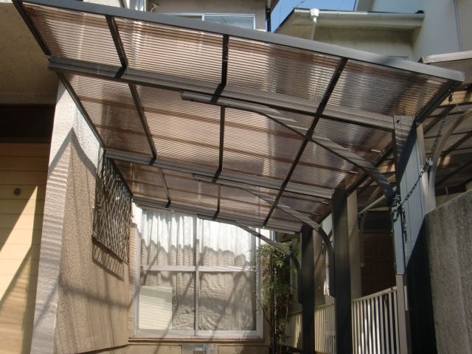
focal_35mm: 38
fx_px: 518
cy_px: 177
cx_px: 236
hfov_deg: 49.0
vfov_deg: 37.7
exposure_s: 1/320
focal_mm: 6.66
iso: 64
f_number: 3.9
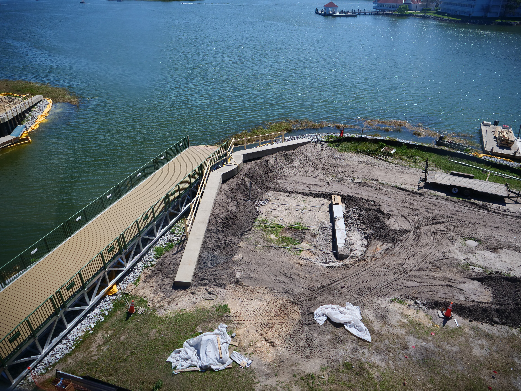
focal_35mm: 24
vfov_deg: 56.8
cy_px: 196
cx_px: 260
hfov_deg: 71.6
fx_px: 361
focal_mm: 12
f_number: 2.8
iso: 200
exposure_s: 1/2000
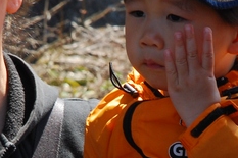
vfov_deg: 2.0
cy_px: 62
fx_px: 4603
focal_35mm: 697
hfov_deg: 3.0
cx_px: 141
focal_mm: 135
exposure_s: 1/30
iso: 200
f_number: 16
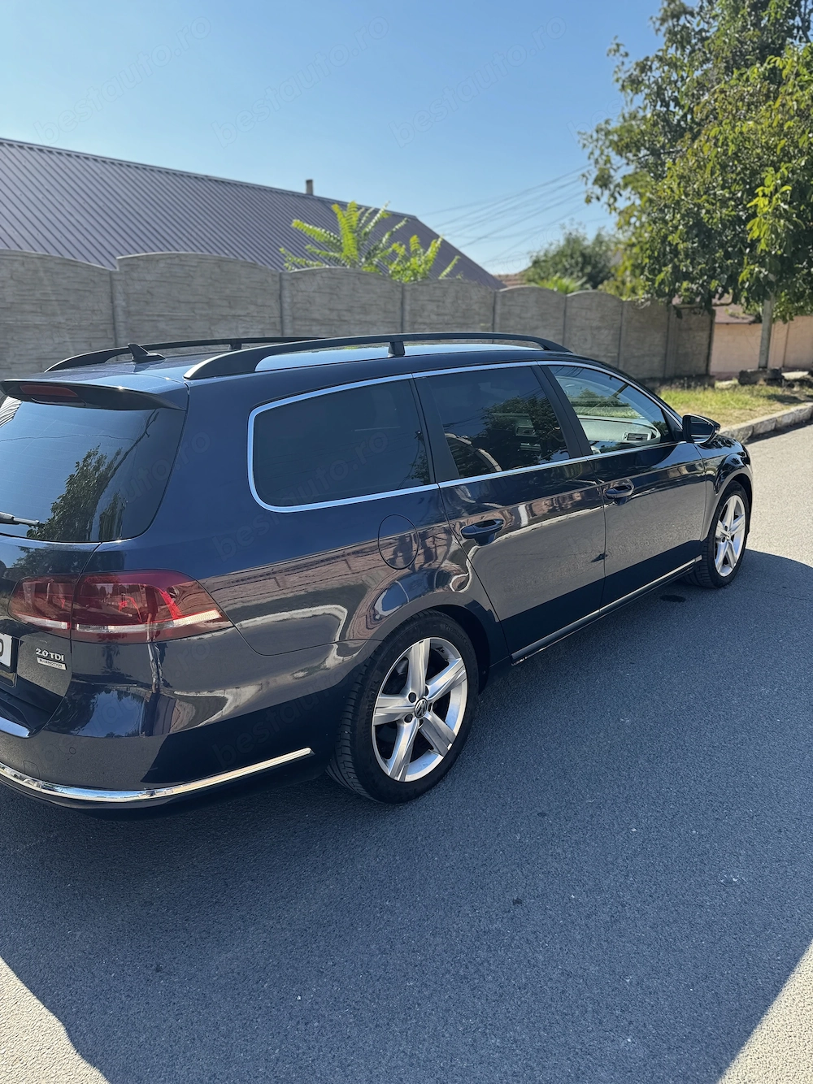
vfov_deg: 71.6
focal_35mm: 24
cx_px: 406
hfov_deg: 56.8
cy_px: 542
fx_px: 752
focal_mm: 6.76
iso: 80
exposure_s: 1/1456
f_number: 1.78
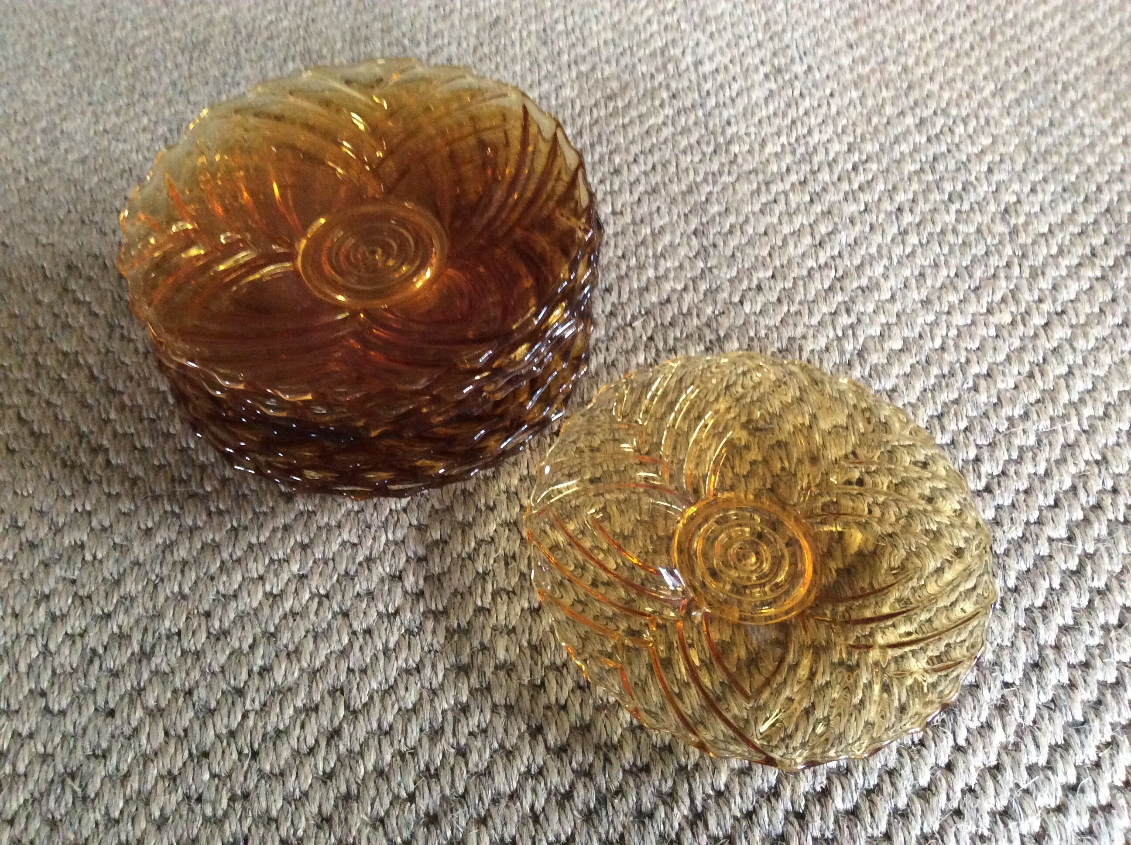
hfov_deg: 56.9
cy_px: 422
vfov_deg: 44.1
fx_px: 1044
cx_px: 566
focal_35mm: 32
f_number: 2.4
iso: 320
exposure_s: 1/25
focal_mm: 3.3
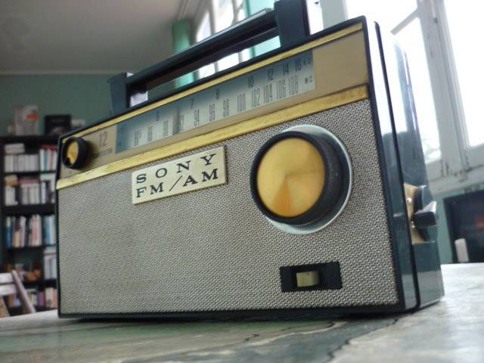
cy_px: 182
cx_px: 242
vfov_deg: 42.9
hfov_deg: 55.4
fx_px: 461
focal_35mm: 33
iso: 320
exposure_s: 1/30
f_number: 2.8
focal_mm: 5.5
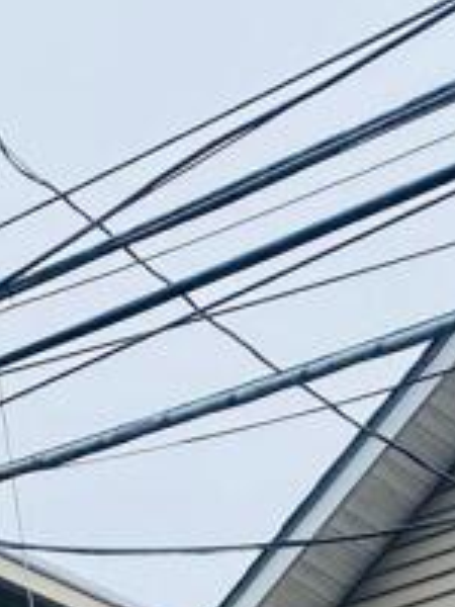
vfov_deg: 13.4
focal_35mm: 125
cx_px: 798
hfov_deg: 11.1
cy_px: 1232
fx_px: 2191
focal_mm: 4.25
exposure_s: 1/942
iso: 32
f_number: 1.8
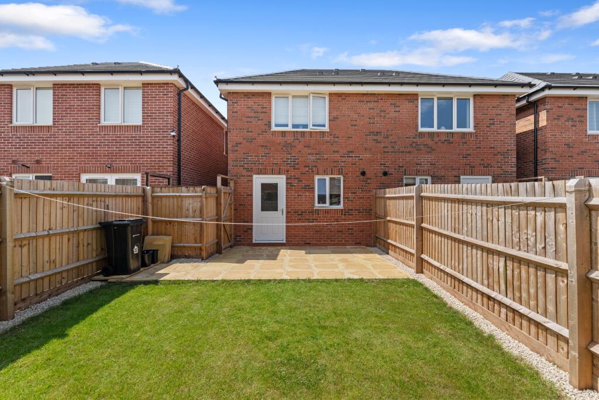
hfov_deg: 96.7
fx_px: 266
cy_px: 200
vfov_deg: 73.8
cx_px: 300
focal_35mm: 16
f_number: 10
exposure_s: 1/160
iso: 400
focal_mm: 15
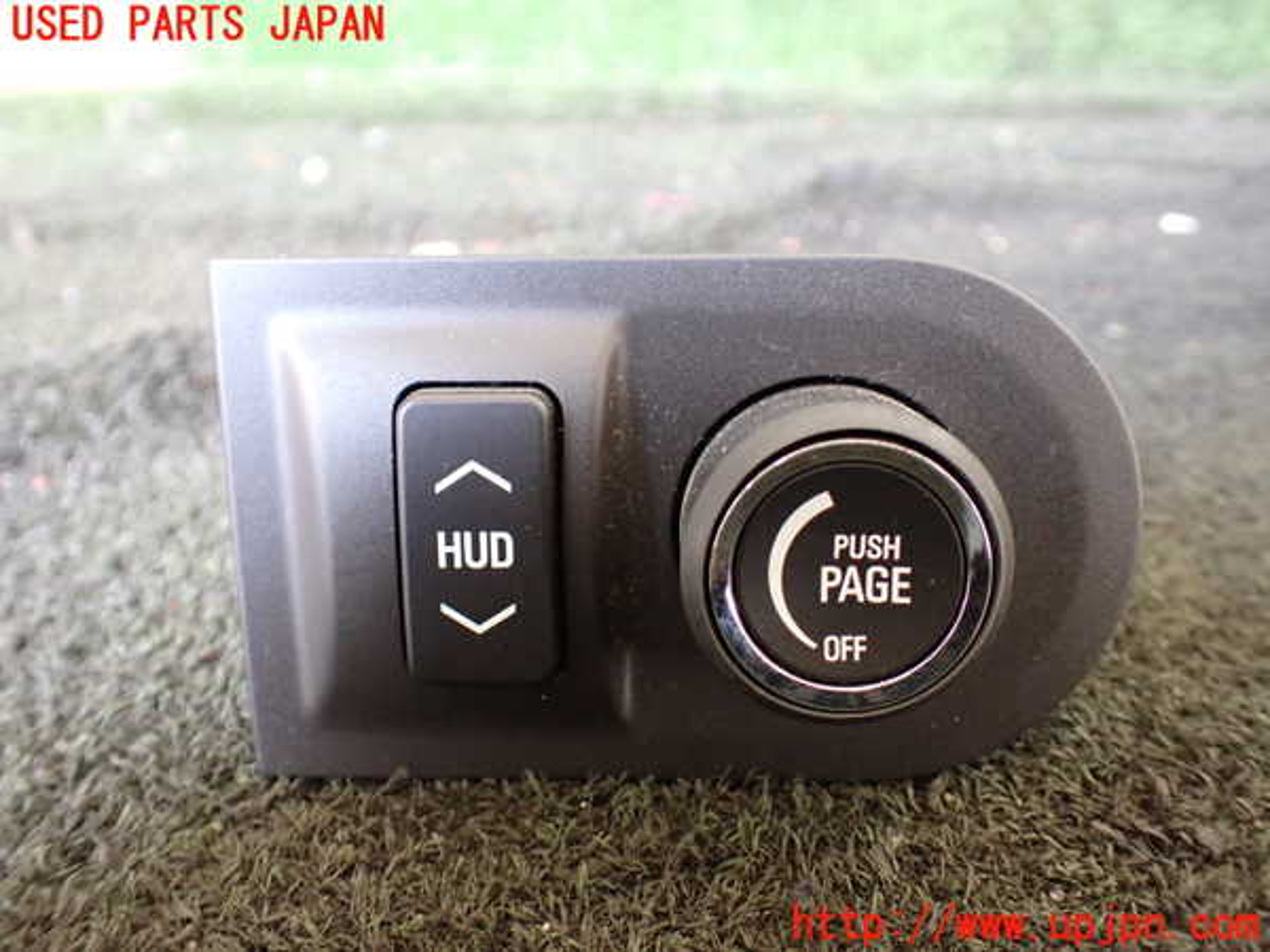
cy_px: 476
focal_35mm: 30
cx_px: 635
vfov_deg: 46.8
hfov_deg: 60.0
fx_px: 1101
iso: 800
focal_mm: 5.4
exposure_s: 1/40
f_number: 2.3
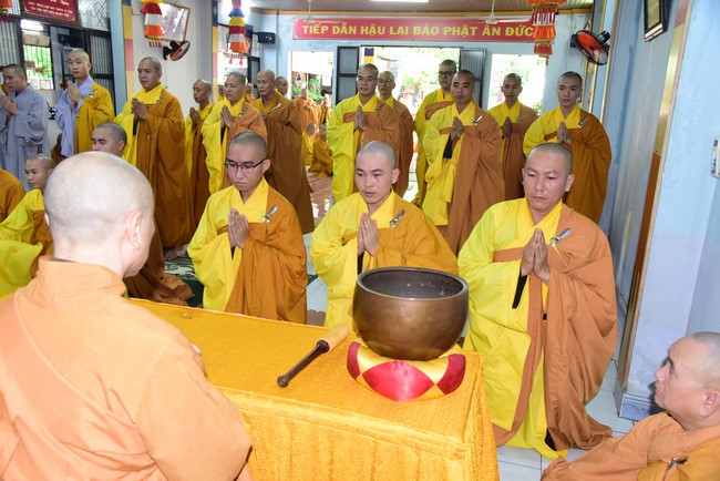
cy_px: 240
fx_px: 600
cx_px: 360
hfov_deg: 61.9
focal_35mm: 30
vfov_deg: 43.6
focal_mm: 30
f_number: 5.6
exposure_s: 1/40
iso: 1600
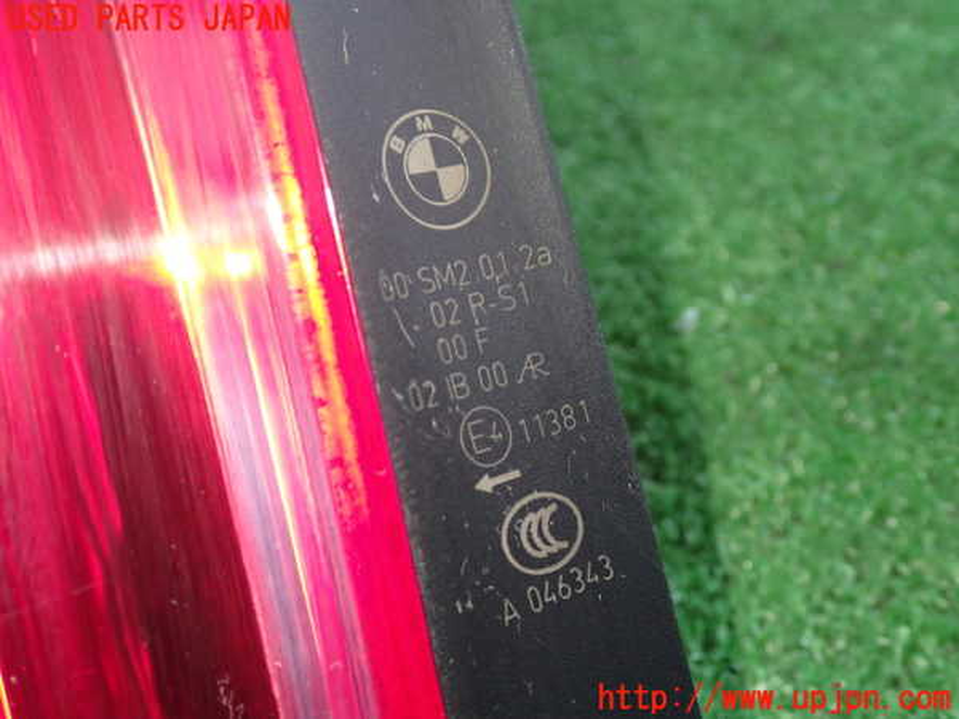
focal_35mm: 41
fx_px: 1136
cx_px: 480
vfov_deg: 35.1
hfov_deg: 45.8
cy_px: 360
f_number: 2.8
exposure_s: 1/40
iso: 500
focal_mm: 7.31
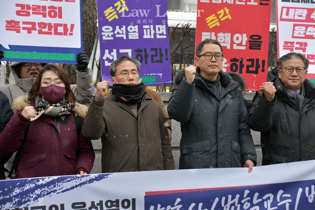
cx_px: 158
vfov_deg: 16.3
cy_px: 105
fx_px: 735
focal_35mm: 84
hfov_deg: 24.2
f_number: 5
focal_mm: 56
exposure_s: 1/320
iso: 500
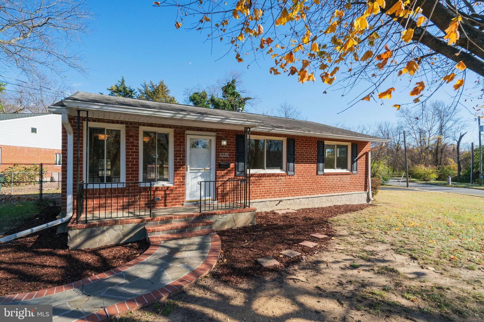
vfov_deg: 70.4
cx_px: 242
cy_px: 161
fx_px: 229
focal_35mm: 17
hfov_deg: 93.3
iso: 1250
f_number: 8
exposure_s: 1/1600
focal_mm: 17
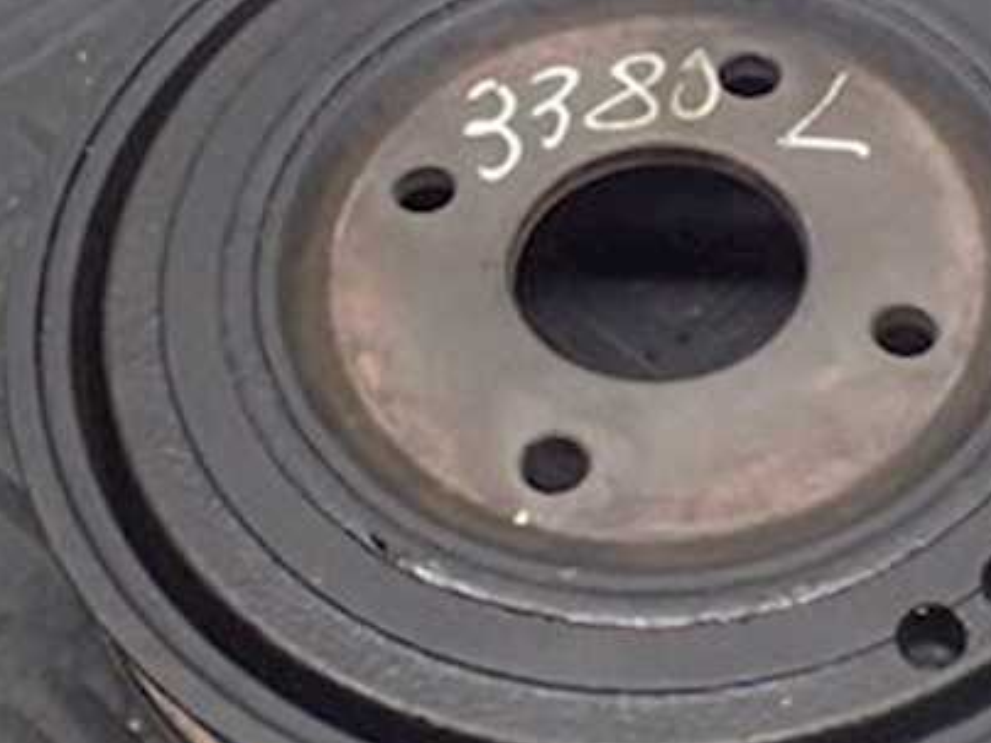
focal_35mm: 76
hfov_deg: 25.4
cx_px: 733
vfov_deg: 19.3
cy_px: 272
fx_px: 2176
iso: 800
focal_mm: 5.5
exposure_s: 1/125
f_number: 2.3
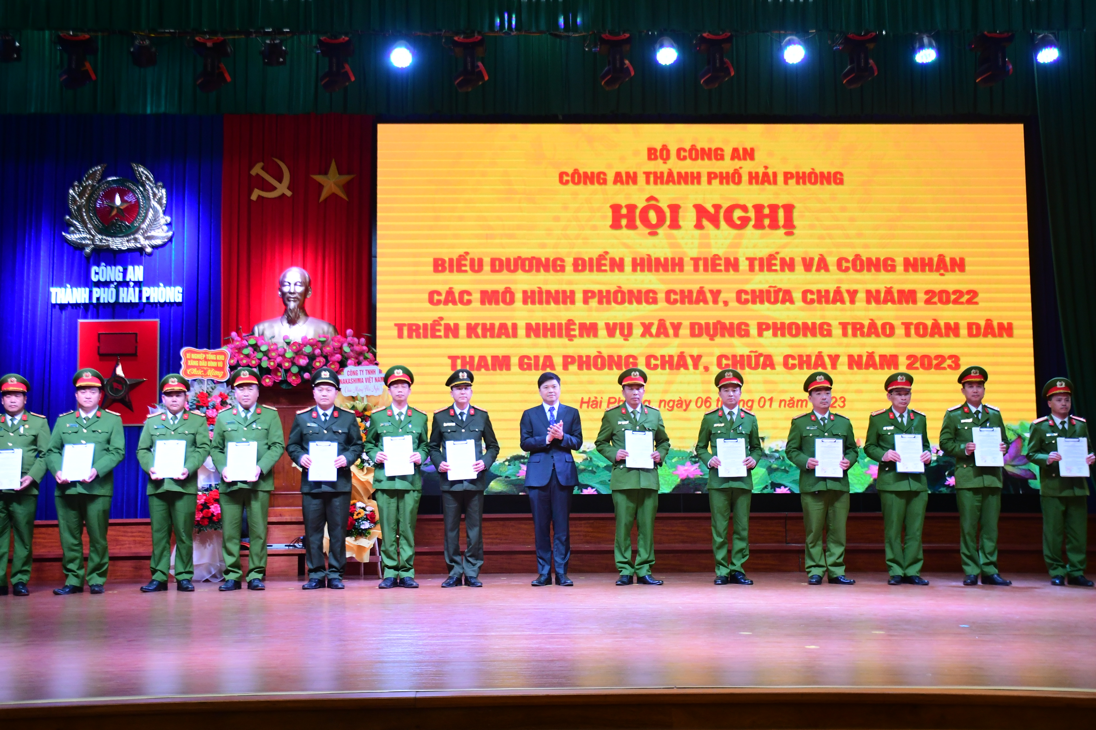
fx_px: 1325
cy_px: 358
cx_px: 547
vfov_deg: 30.8
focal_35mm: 44
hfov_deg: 44.9
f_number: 5
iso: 1600
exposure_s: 1/200
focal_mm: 27
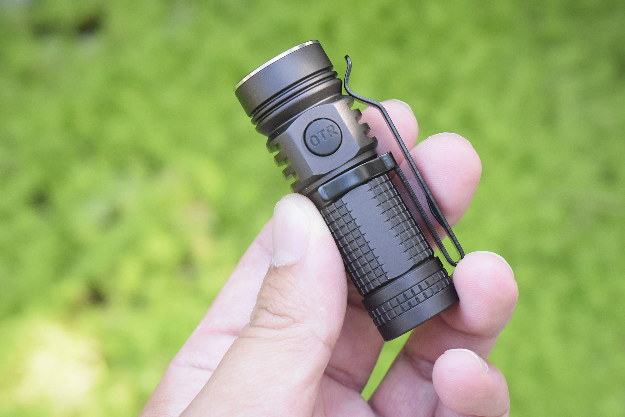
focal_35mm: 82
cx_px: 312
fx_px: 1432
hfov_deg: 24.6
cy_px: 208
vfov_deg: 16.6
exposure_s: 1/250
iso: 3200
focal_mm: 55
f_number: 8
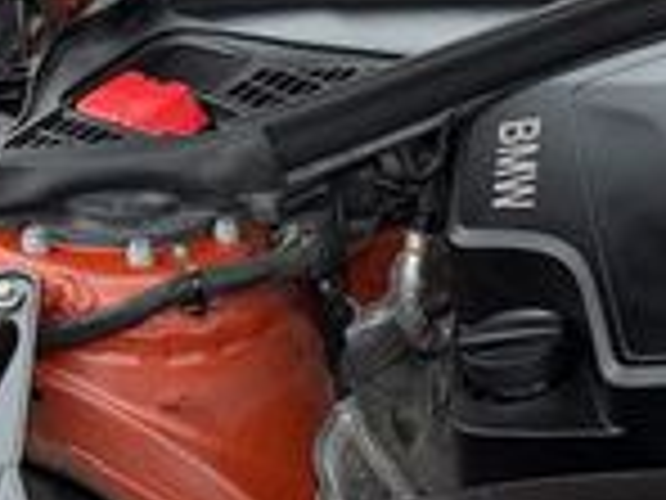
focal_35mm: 104
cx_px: 936
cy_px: 797
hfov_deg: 17.4
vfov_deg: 13.3
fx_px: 2001
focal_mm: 6.76
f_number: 1.78
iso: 80
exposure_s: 1/203
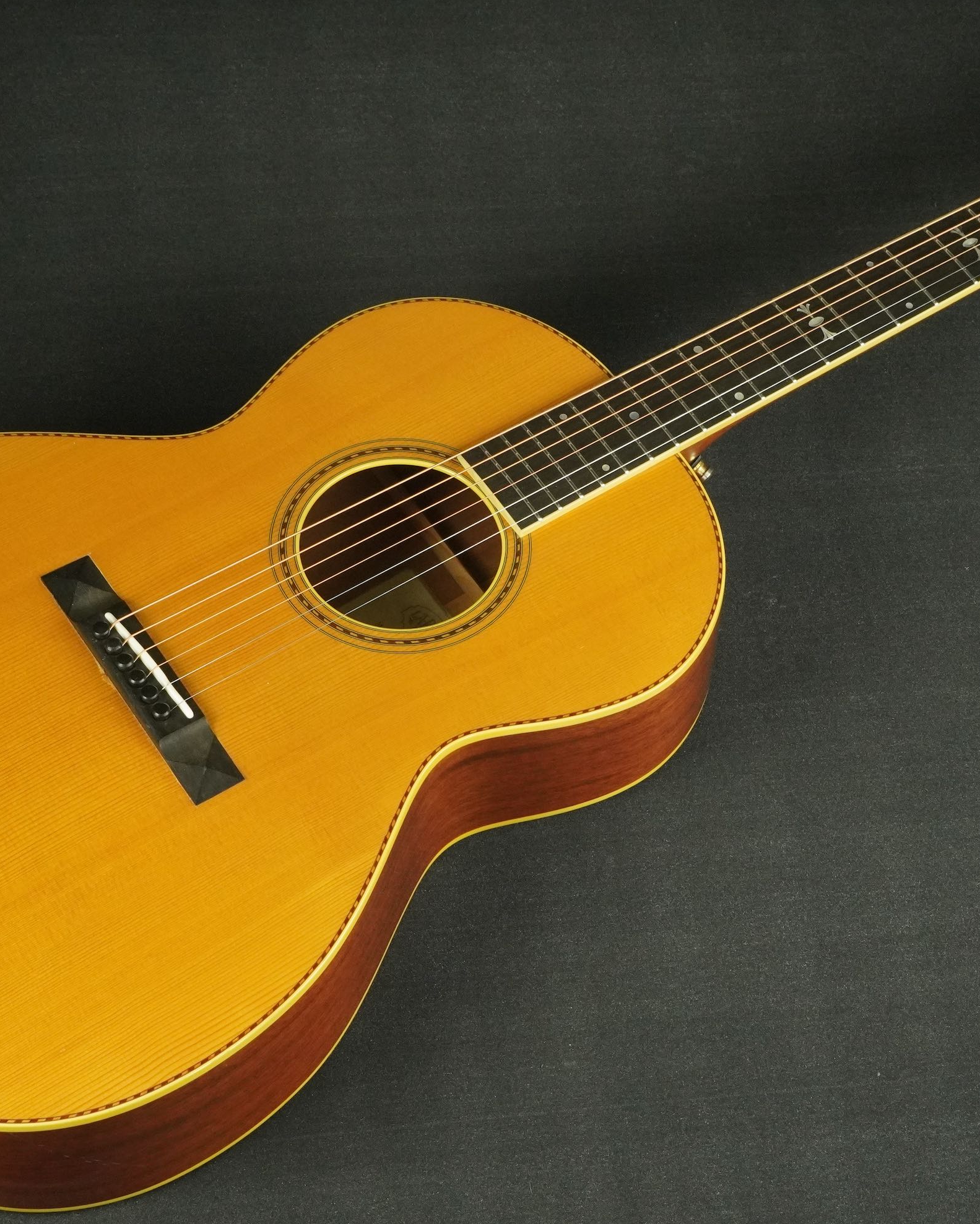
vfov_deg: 25.5
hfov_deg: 20.5
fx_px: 2708
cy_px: 606
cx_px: 531
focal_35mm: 75
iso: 2500
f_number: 11
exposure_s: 1/60
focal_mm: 35
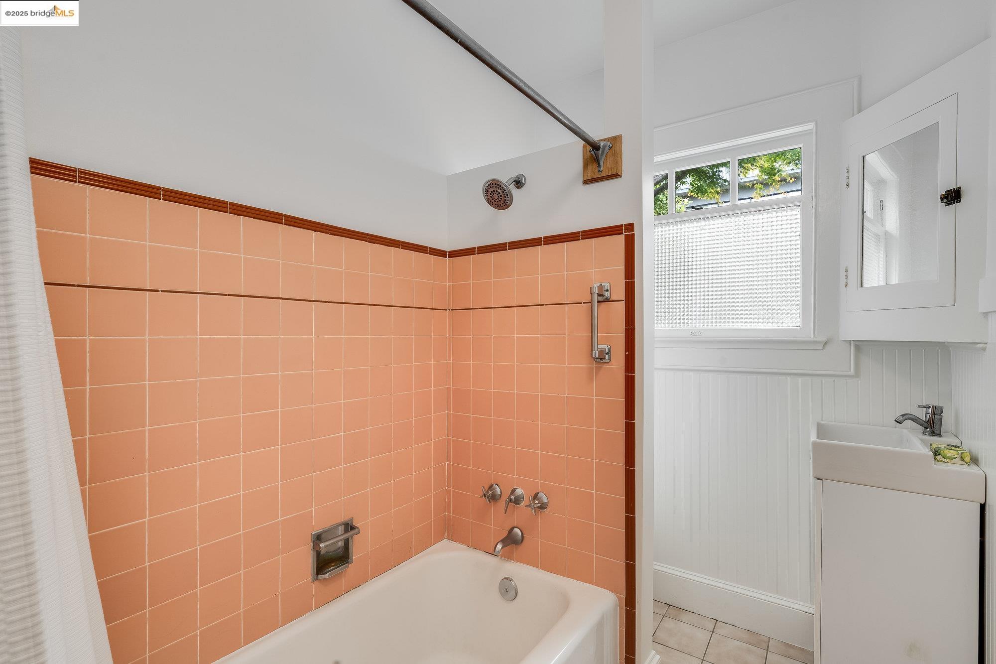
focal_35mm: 16
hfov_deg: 96.7
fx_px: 443
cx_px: 498
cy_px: 332
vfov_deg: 73.7
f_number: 11
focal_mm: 16
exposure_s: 1/4
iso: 200
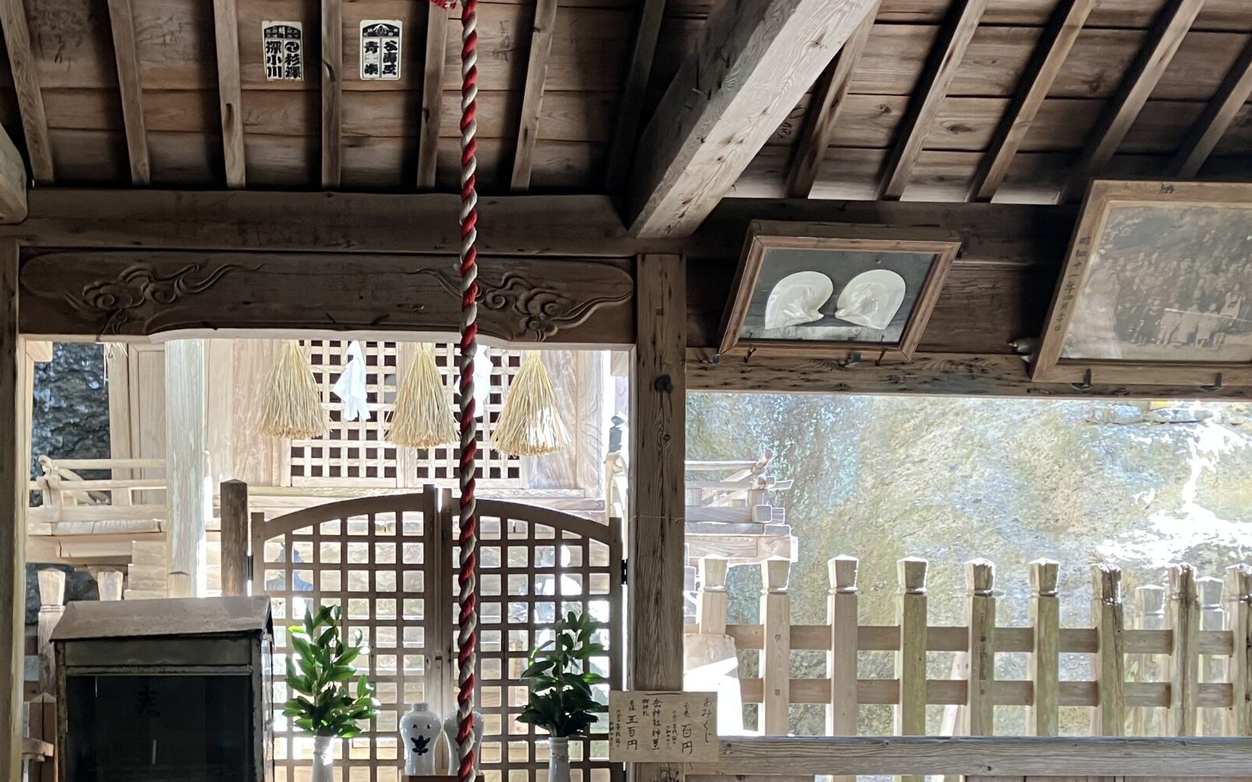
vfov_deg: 26.7
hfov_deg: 42.1
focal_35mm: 47
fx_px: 1603
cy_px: 673
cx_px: 424
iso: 80
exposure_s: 1/64
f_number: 1.8
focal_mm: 3.99
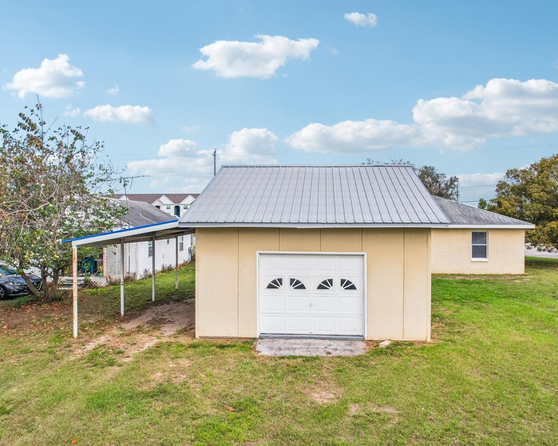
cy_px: 222
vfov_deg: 56.8
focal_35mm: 25
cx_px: 297
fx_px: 413
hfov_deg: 68.0
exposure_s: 1/1250
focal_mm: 8.4
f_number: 2.8
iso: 400
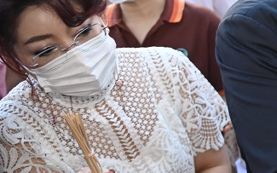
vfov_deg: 14.3
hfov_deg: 18.0
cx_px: 505
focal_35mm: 91
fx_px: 687
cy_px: 104
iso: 400
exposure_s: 1/250
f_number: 4
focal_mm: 24
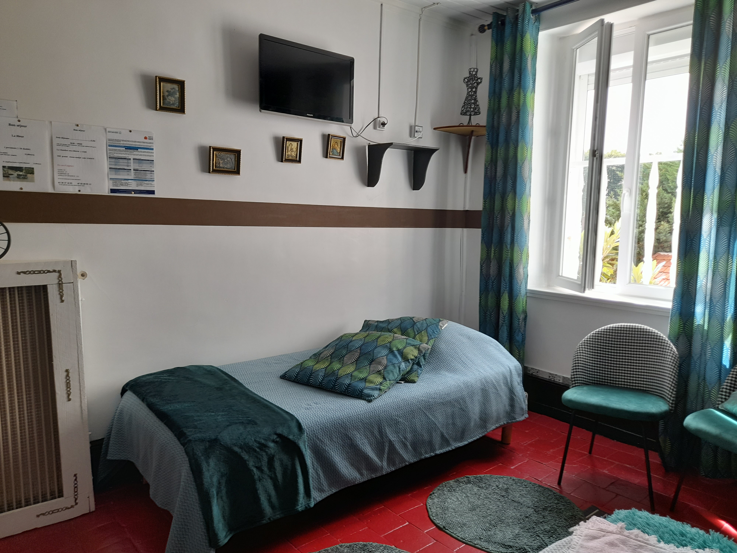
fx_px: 532
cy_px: 276
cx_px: 368
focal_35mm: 25
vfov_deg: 54.9
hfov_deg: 69.4
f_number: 2
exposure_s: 1/50
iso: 32
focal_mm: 4.6
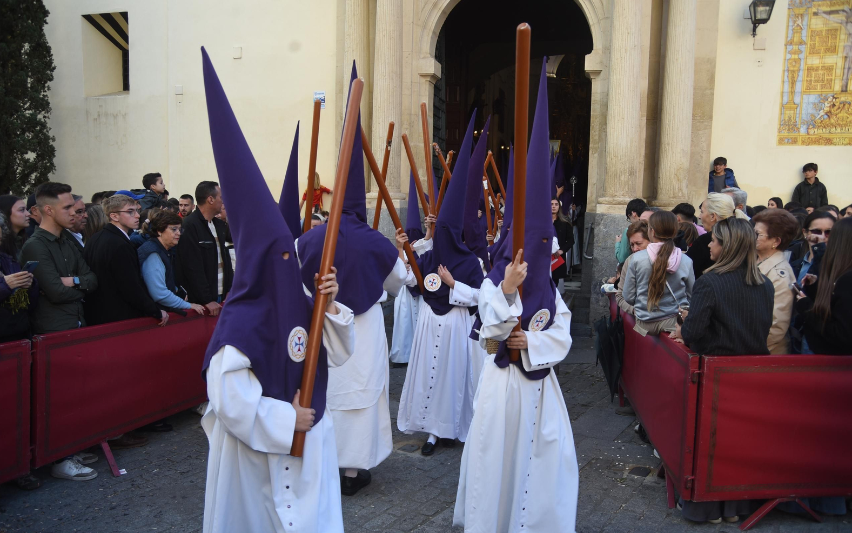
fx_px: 697
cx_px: 428
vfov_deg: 41.8
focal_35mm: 30
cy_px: 288
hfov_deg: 62.9
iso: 250
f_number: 5.6
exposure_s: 1/160
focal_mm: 29
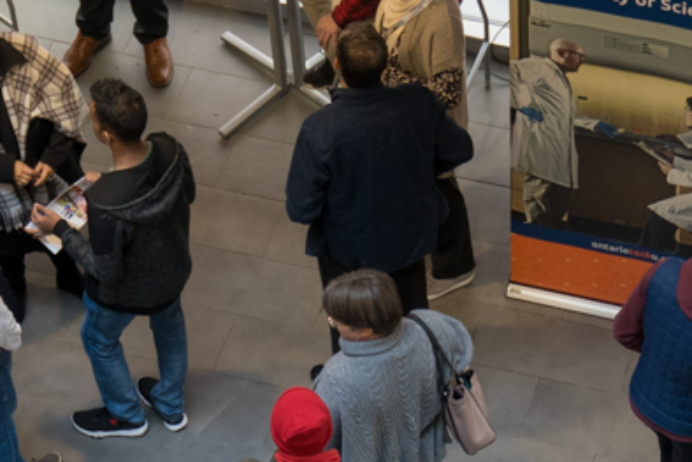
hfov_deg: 11.1
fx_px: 3557
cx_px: 488
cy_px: 636
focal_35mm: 185
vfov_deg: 7.3
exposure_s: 1/160
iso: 800
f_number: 2.8
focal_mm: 38
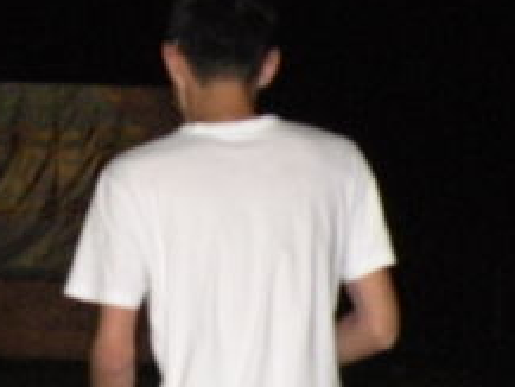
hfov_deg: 9.6
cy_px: 548
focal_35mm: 206
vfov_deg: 7.1
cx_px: 45
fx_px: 3066
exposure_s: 1/60
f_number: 3.5
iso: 502
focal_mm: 9.8
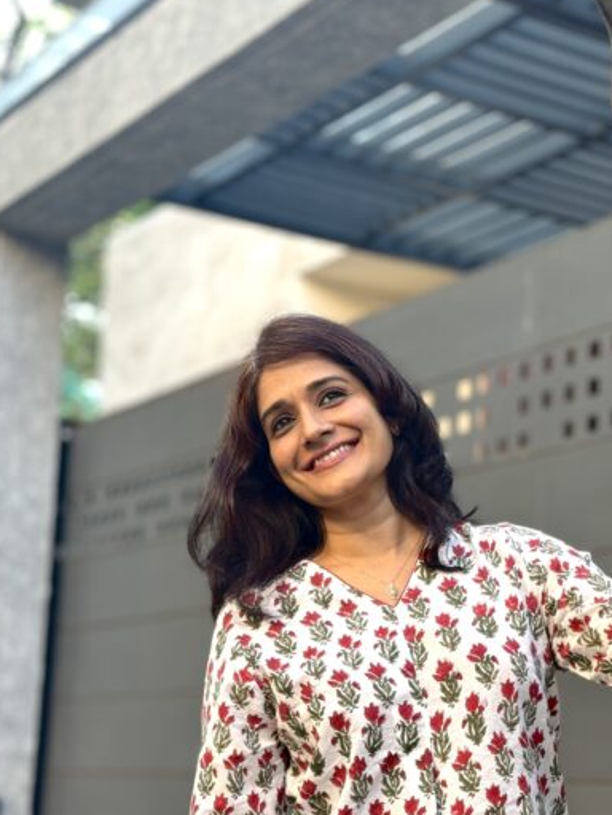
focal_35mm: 75
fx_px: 1768
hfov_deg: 19.6
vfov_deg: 25.7
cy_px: 616
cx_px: 410
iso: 50
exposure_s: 1/141
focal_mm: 6.76
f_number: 1.78
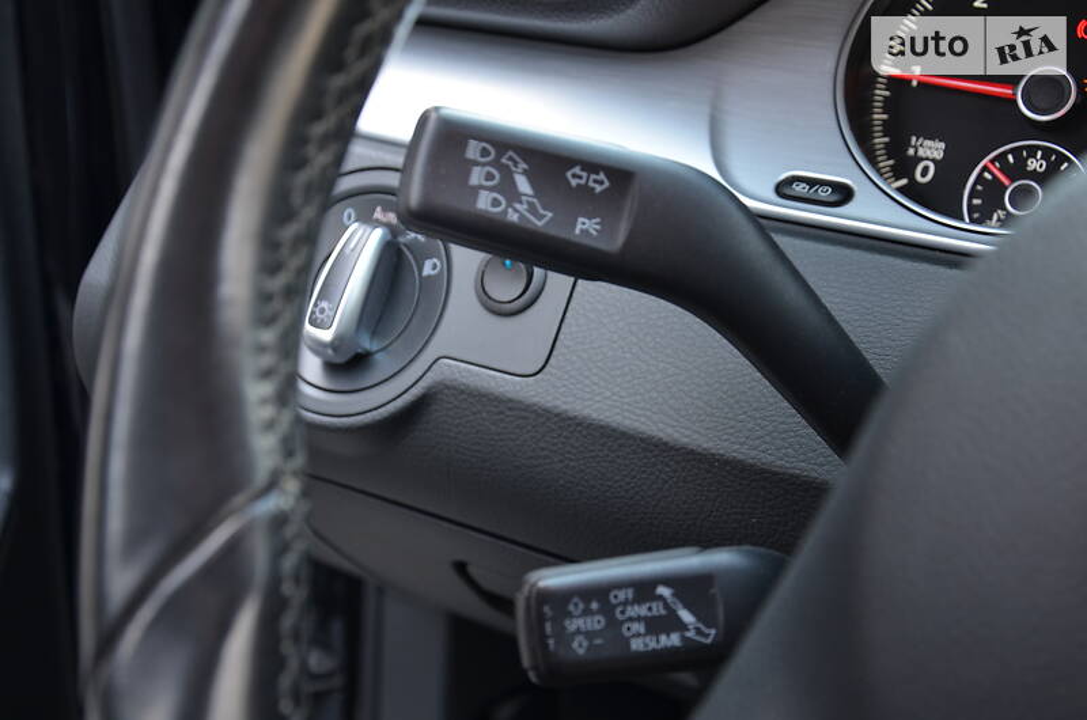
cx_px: 544
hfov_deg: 37.9
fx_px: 1582
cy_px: 360
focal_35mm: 52
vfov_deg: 25.6
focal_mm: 35
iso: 200
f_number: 5.6
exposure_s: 1/30
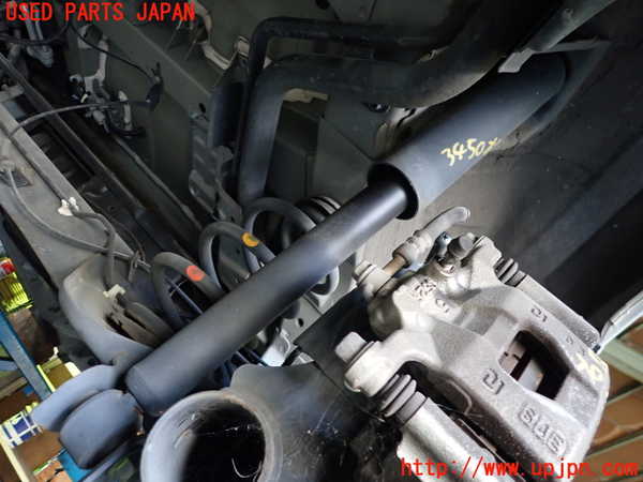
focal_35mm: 25
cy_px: 241
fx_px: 464
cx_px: 322
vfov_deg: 54.9
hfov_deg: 69.4
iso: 320
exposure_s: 1/30
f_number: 2
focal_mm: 4.5
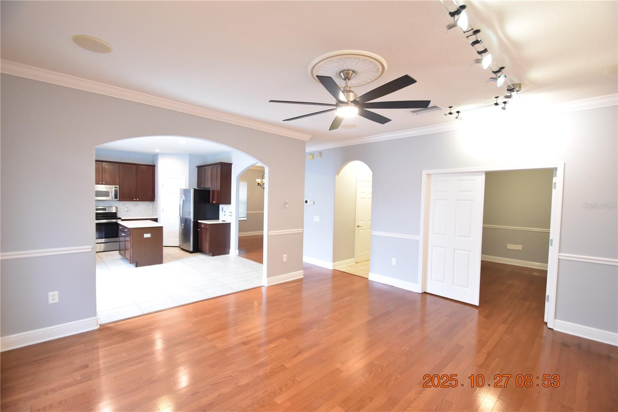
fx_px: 257
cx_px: 309
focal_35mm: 15
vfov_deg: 77.3
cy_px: 206
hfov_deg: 100.4
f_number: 3.5
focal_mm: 10
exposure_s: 1/20
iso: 800
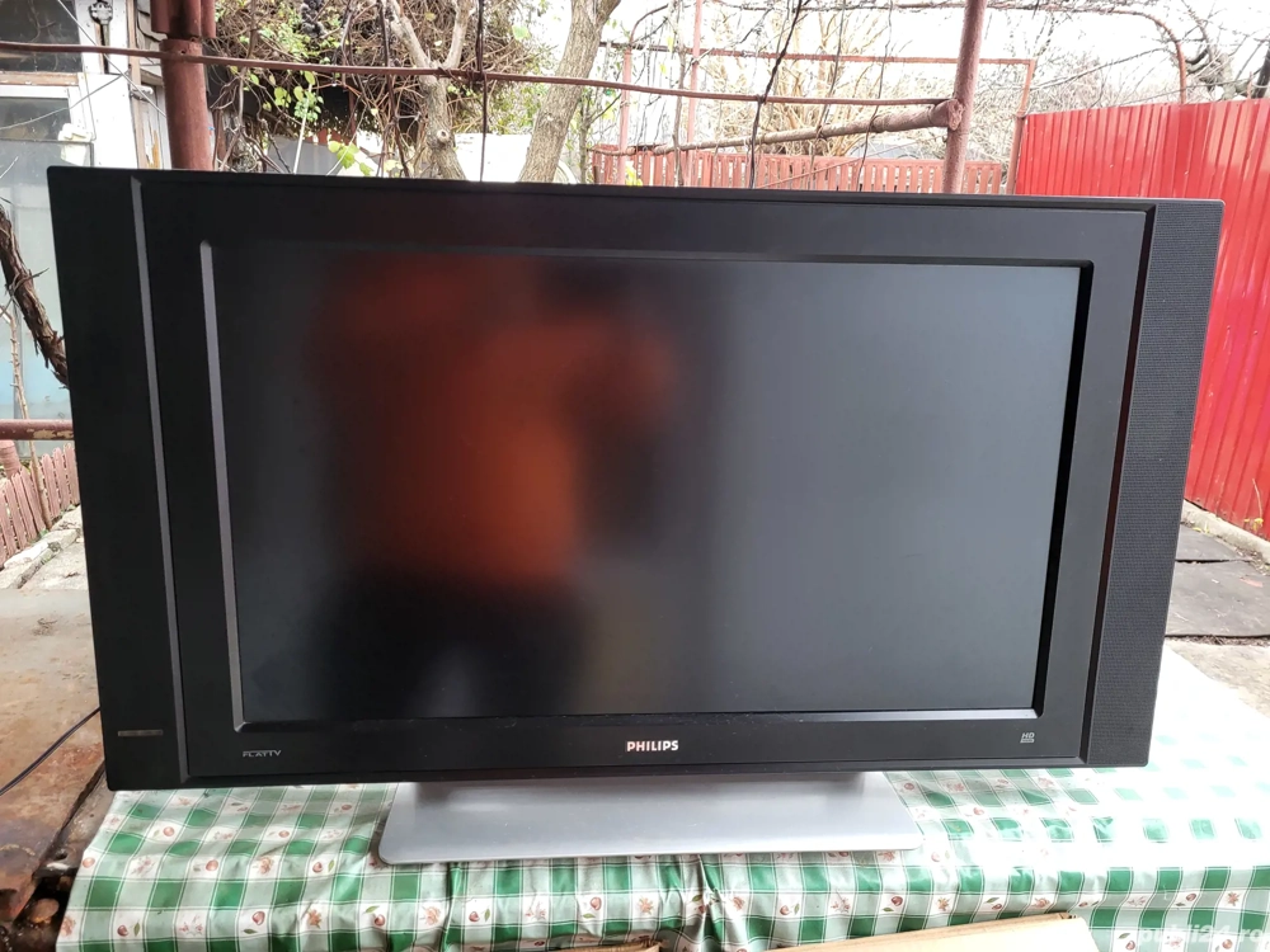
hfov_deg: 67.3
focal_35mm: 26
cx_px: 635
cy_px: 476
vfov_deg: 53.1
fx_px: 954
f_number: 1.8
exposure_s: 1/50
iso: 250
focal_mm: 5.4
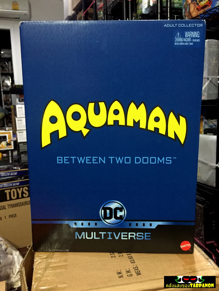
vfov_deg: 61.7
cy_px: 146
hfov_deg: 48.2
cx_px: 110
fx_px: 245
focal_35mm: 29
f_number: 2.2
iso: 250
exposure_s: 1/25
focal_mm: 4.15
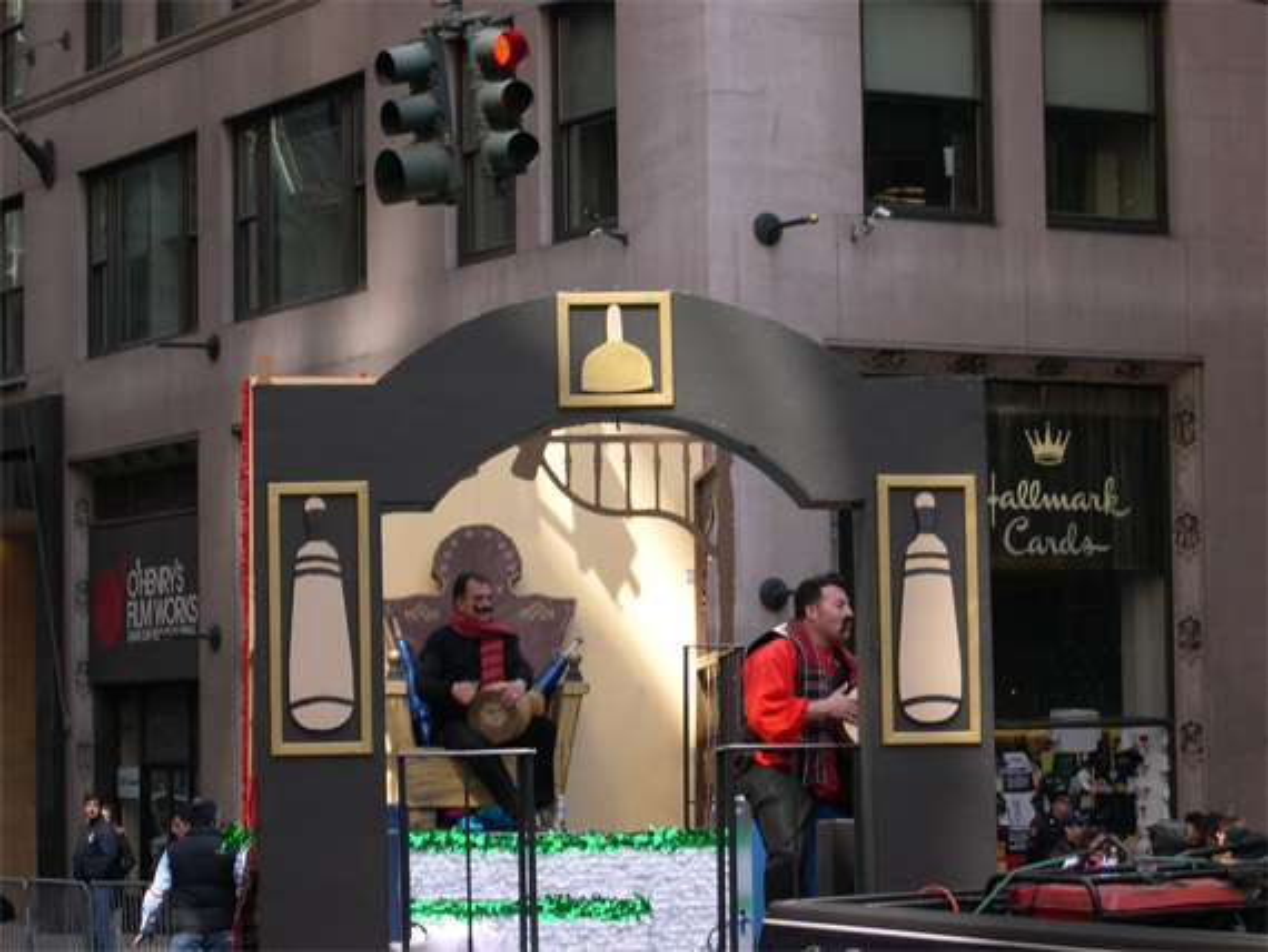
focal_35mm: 114
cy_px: 476
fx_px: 4178
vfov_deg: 13.0
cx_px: 634
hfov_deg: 17.3
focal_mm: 24
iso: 100
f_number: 4.9
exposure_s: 1/62.2
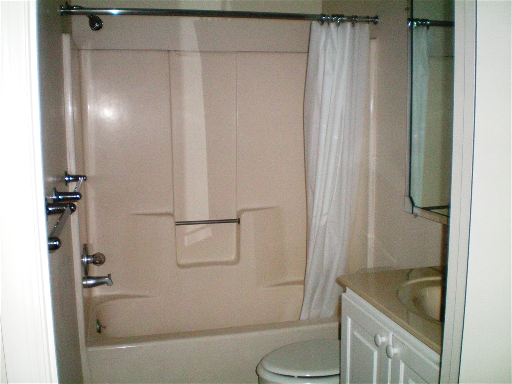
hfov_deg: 49.0
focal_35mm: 38
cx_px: 256
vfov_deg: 37.7
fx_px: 562
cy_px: 192
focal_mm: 6.3
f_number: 3.1
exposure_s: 1/60
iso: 400
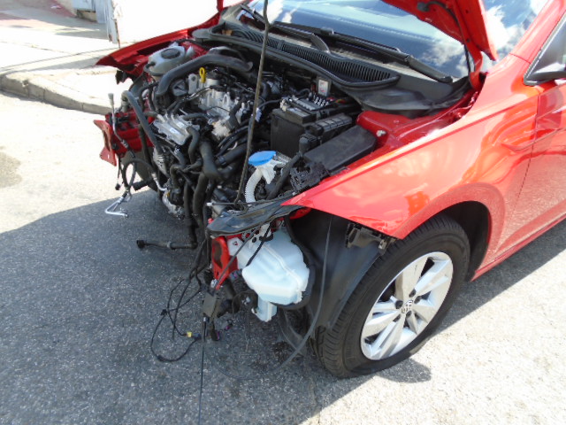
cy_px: 212
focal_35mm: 26
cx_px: 283
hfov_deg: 67.3
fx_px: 425
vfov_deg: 53.1
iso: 100
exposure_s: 1/250
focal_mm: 4.6
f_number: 3.2
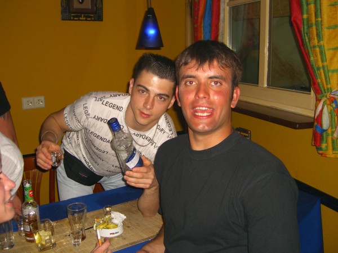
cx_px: 169
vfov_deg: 37.7
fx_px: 371
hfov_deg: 49.0
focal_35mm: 38
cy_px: 126
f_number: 2.8
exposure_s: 1/60
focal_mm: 7.9
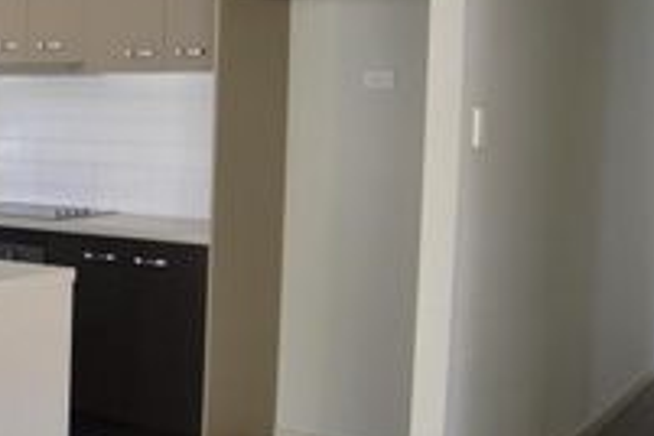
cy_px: 203
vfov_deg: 21.6
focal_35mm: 63
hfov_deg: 28.5
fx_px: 1144
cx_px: -91
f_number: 5
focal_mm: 18
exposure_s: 1/100
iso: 400
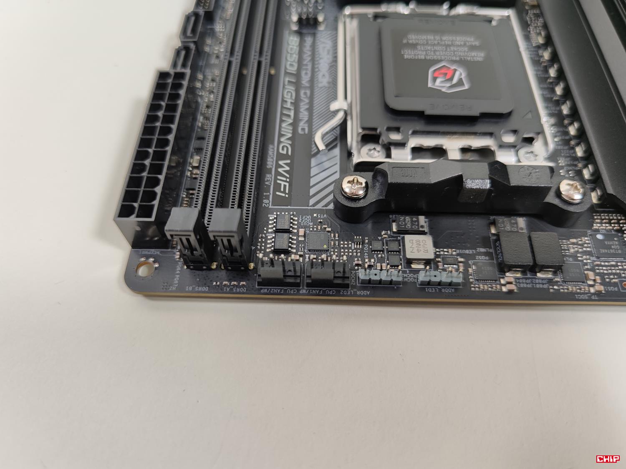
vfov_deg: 54.9
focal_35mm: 25
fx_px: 452
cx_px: 313
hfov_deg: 69.4
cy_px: 234
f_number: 1.85
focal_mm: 6.78
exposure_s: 1/100
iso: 71
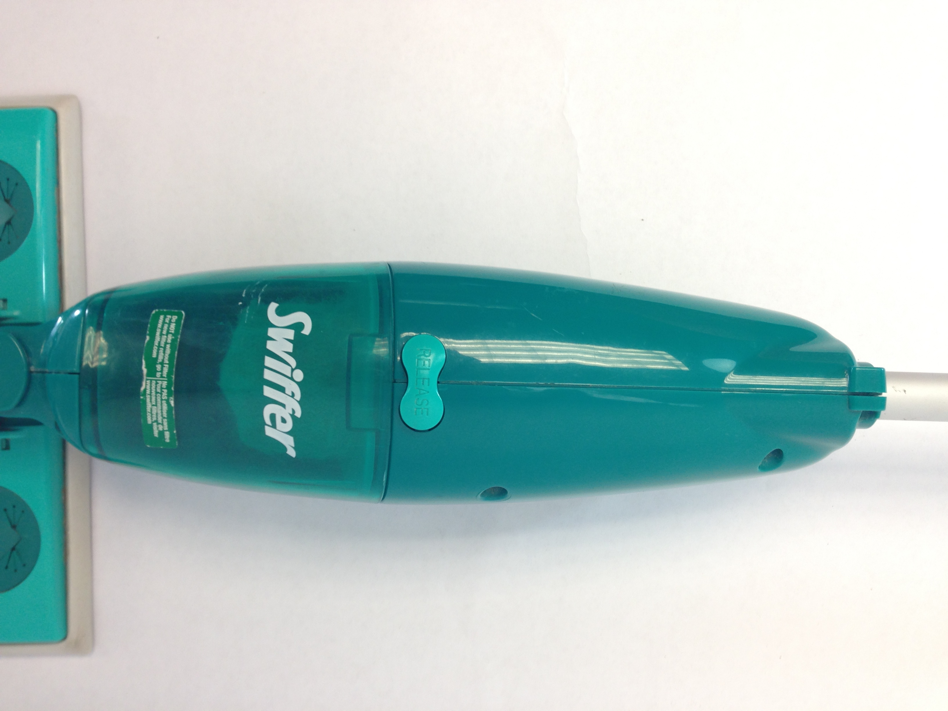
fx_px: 904
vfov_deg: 42.9
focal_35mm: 33
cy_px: 356
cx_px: 474
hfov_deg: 55.4
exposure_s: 1/30
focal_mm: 4.12
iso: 50
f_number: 2.4
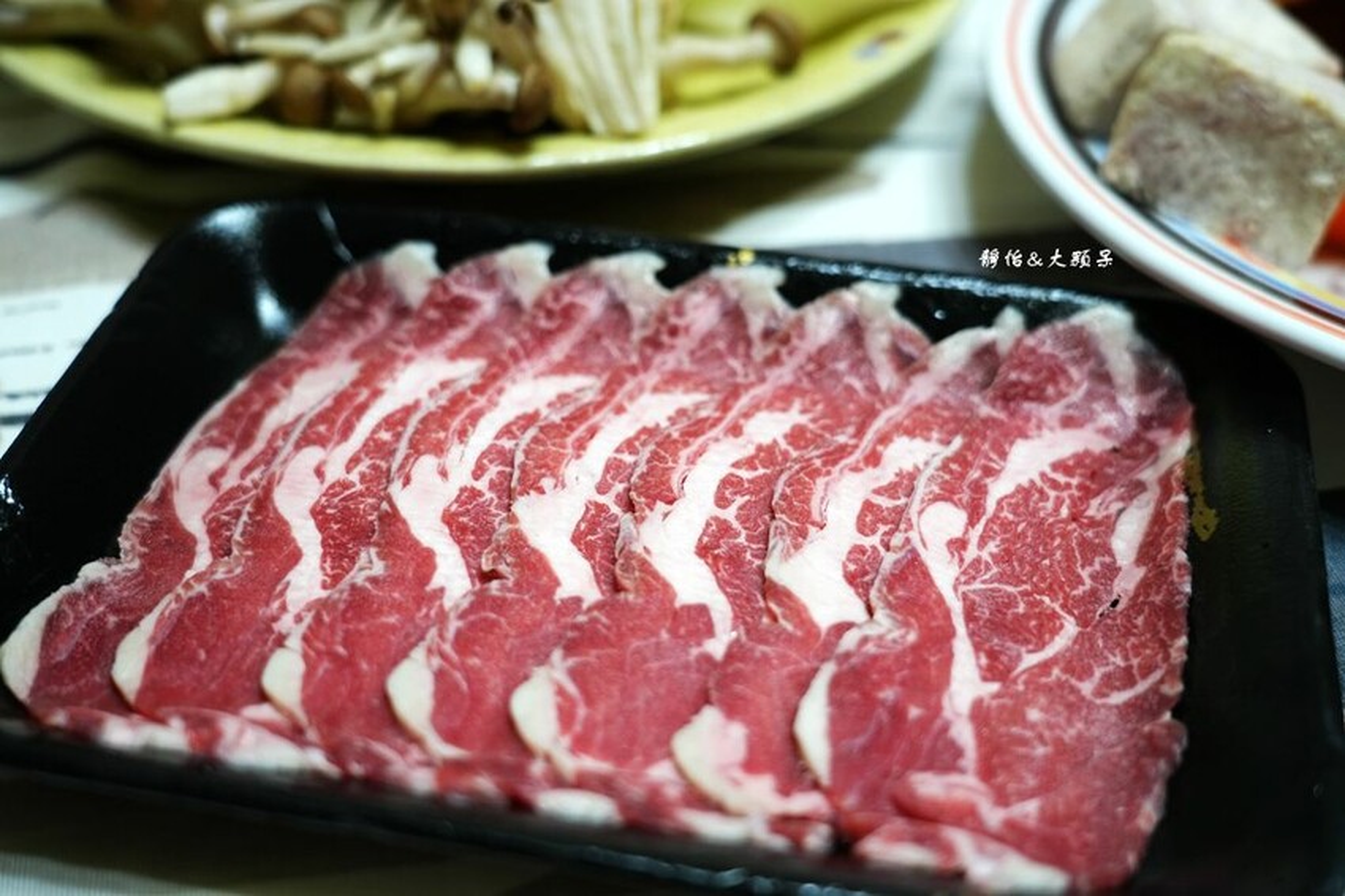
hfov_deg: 41.9
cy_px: 448
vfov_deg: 28.6
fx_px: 1755
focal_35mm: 47
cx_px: 672
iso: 800
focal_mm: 47
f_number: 4
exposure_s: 1/50
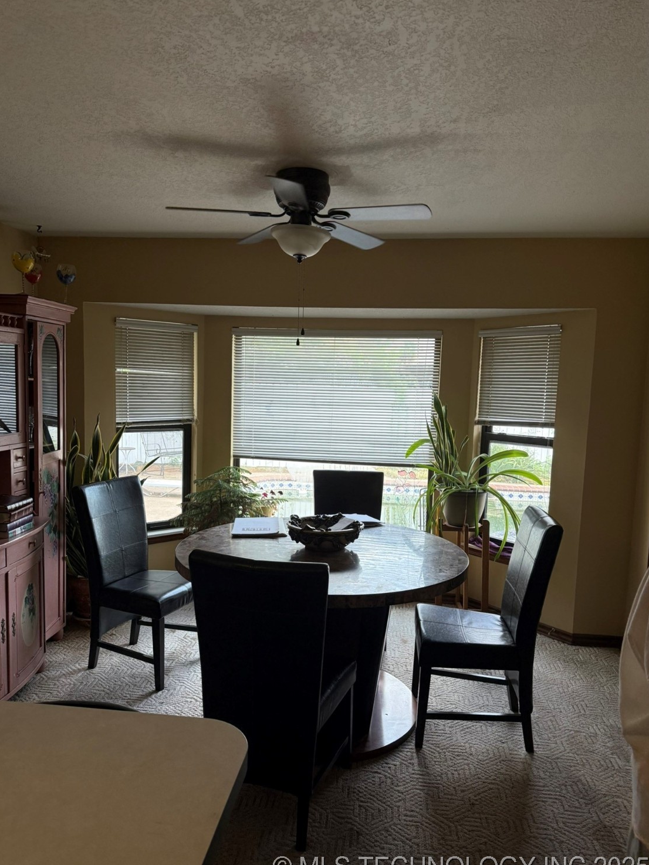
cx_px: 317
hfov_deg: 54.9
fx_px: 625
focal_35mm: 25
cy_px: 443
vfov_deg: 69.4
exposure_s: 1/213
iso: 200
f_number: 1.78
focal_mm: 6.76
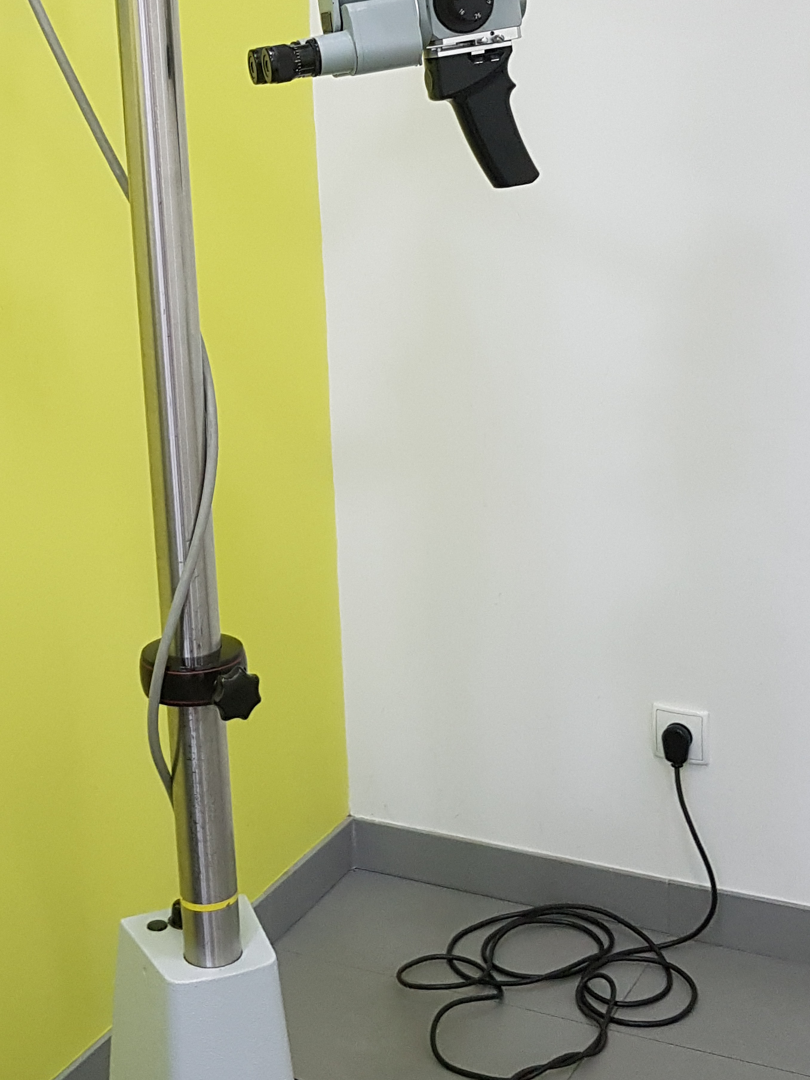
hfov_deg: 25.0
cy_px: 415
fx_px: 1809
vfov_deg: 33.1
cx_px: 239
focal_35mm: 58
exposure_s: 1/33
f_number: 1.7
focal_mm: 4.2
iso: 160
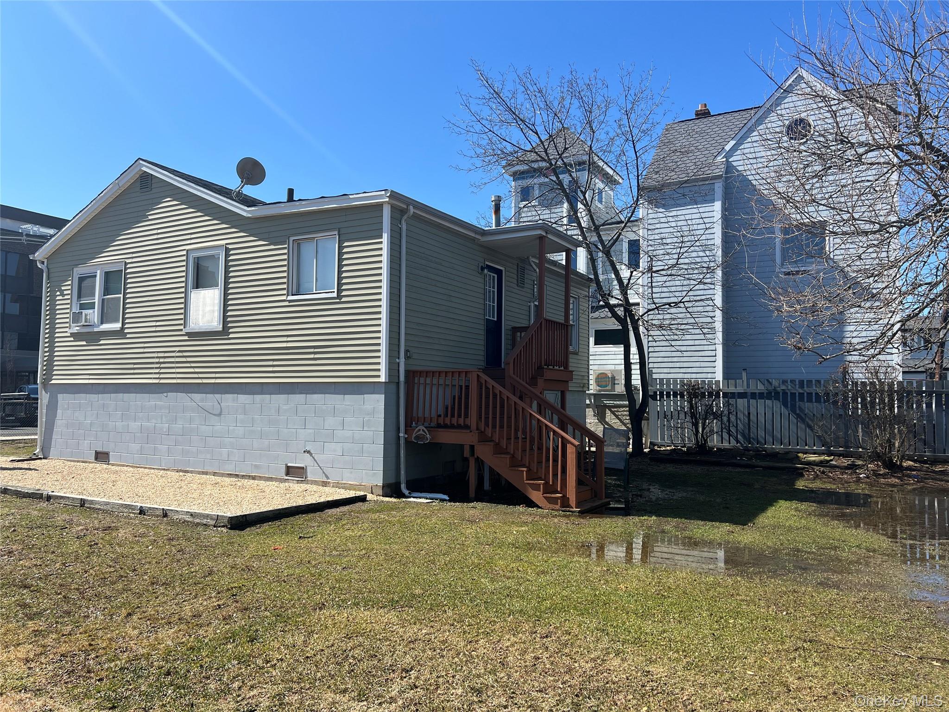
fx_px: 713
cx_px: 474
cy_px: 356
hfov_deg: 67.3
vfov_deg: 53.1
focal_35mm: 26
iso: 50
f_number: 1.5
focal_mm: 5.7
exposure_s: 1/3571
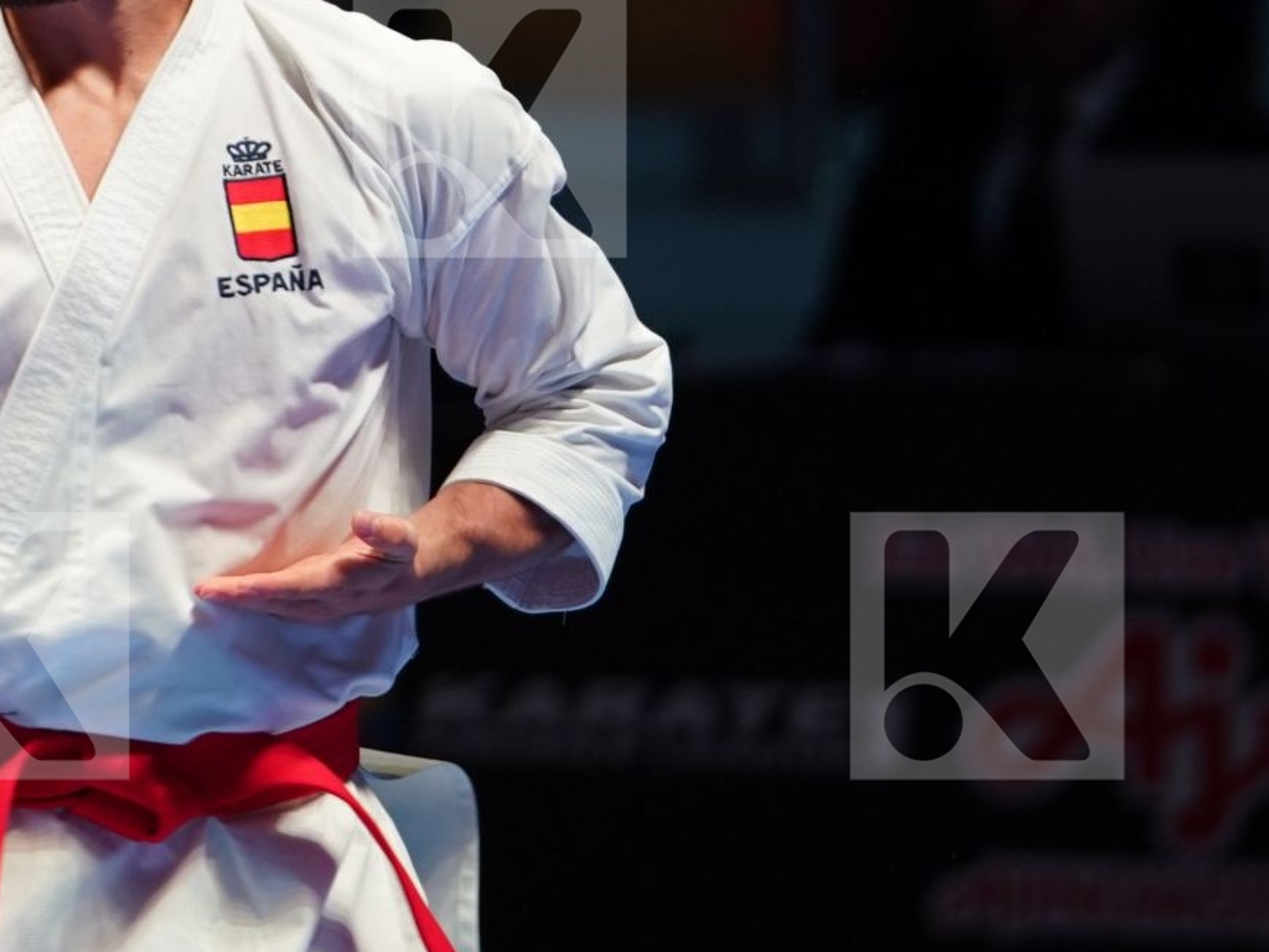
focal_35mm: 594
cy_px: 125
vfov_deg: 2.5
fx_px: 21779
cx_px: -7
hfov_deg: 3.3
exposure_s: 1/250
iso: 500
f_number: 2.8
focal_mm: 198
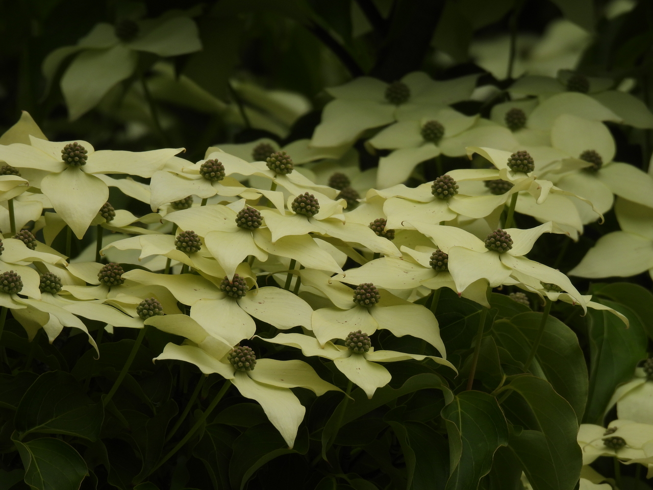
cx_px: 326
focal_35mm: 550
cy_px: 245
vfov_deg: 2.7
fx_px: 10375
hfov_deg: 3.6
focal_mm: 98.1
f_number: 5
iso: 100
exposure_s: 1/1600
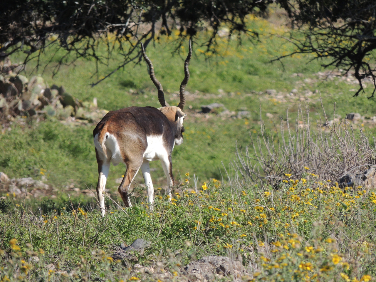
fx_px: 7603
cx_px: 188
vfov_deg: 2.1
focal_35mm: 700
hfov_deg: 2.8
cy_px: 141
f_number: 5
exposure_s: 1/1000
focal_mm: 124.8
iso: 220
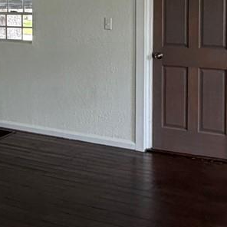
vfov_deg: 24.9
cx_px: 94
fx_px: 497
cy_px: 18
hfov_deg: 25.7
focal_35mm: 67
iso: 200
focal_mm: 2.22
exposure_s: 1/120
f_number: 2.2
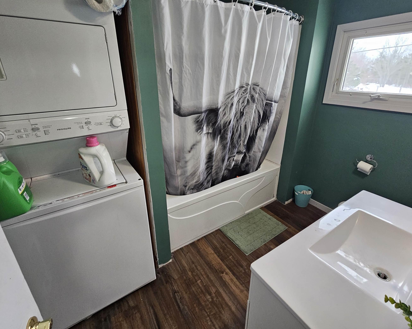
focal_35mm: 15
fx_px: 183
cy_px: 149
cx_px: 207
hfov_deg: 96.8
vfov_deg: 83.8
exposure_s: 1/60
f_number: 2.2
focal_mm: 2.2
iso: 400
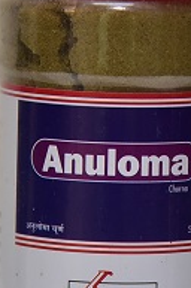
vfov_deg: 7.2
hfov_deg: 4.8
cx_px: 131
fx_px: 2284
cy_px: 194
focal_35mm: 286
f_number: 5
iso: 1600
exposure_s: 1/160
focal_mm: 105
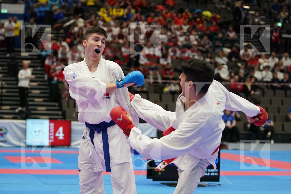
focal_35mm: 117
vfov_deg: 11.7
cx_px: 146
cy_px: 97
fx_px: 946
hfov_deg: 17.5
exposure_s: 1/1000
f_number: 2.8
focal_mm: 78
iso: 2500
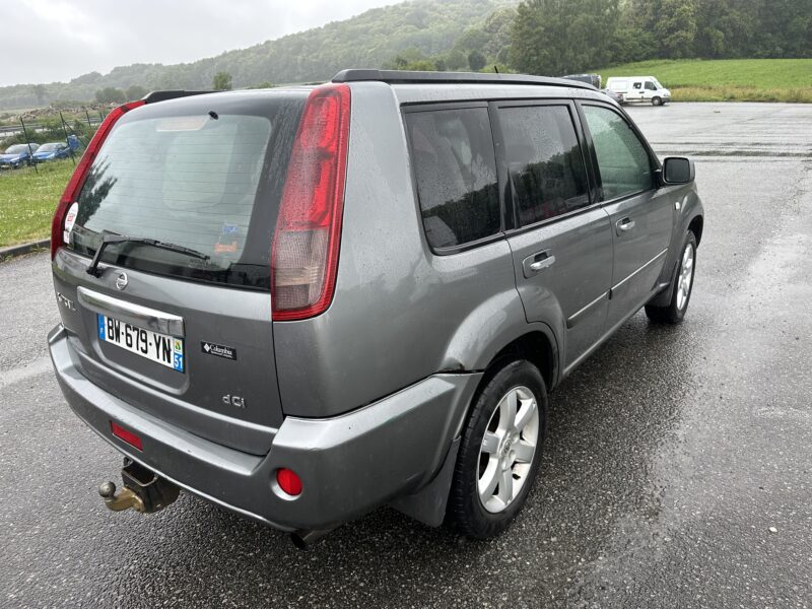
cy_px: 304
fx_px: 563
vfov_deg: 56.8
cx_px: 406
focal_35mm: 24
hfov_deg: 71.6
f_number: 1.78
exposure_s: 1/704
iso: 80
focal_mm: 6.86
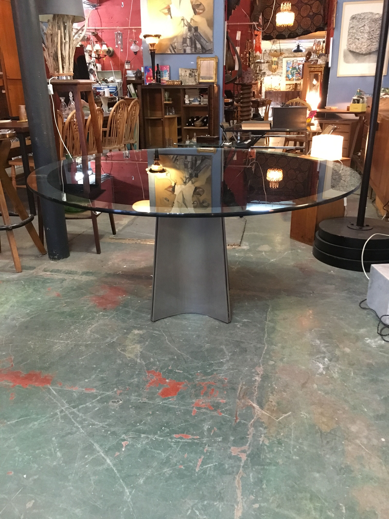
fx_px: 435
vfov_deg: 61.7
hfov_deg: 48.2
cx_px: 194
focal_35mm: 29
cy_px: 260
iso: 320
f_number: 2.2
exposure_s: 1/17
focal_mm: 4.15
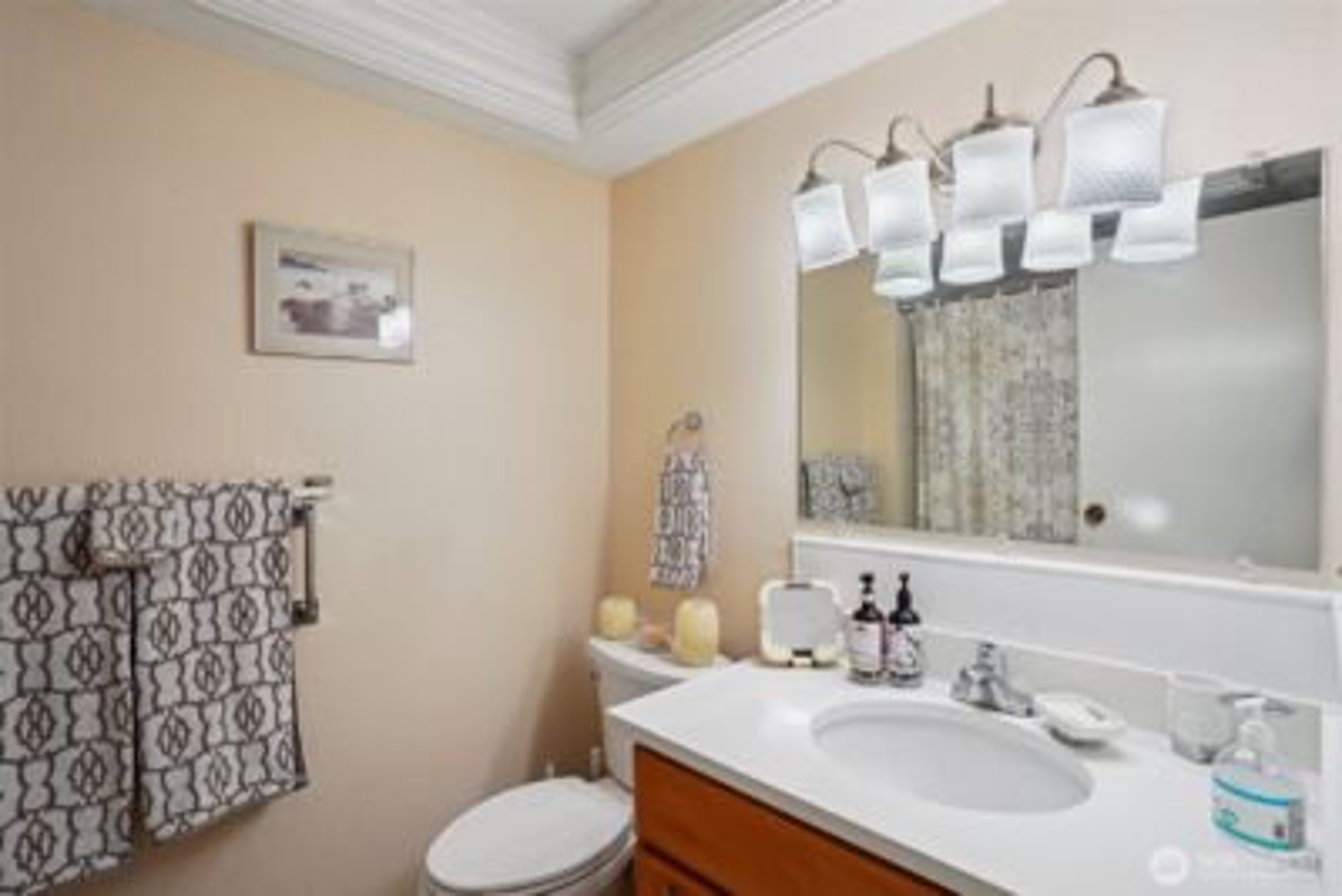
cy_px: 448
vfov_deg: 70.5
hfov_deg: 93.3
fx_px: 634
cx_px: 671
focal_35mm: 17
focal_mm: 17
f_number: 8
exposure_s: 1/45
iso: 400
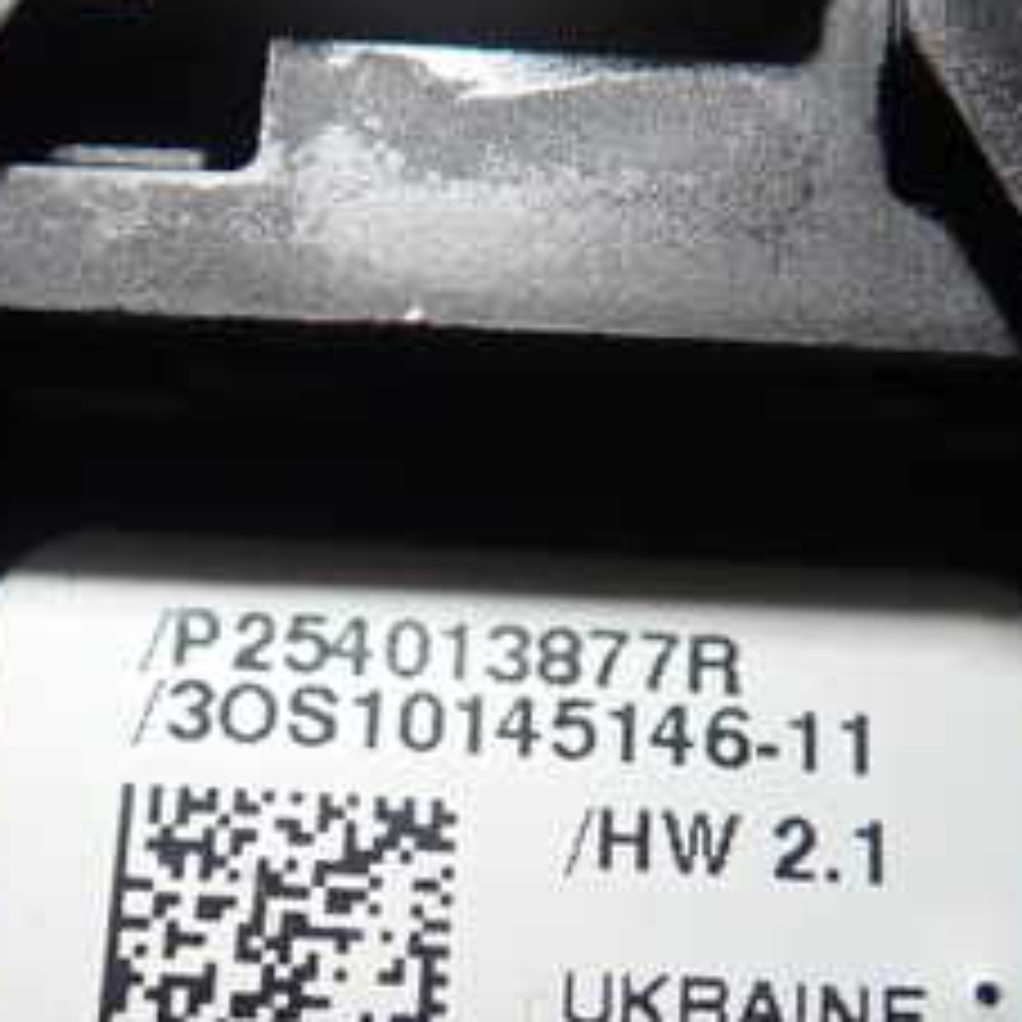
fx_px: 2338
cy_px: 752
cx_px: 423
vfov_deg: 24.4
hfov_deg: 24.6
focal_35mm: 70
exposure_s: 1/125
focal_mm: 5.5
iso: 250
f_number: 2.3
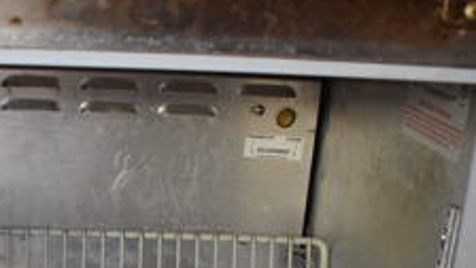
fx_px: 972
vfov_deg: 14.5
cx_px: 79
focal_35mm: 77
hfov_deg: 26.9
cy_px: 419
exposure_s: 1/125
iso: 2000
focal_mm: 18
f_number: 3.5
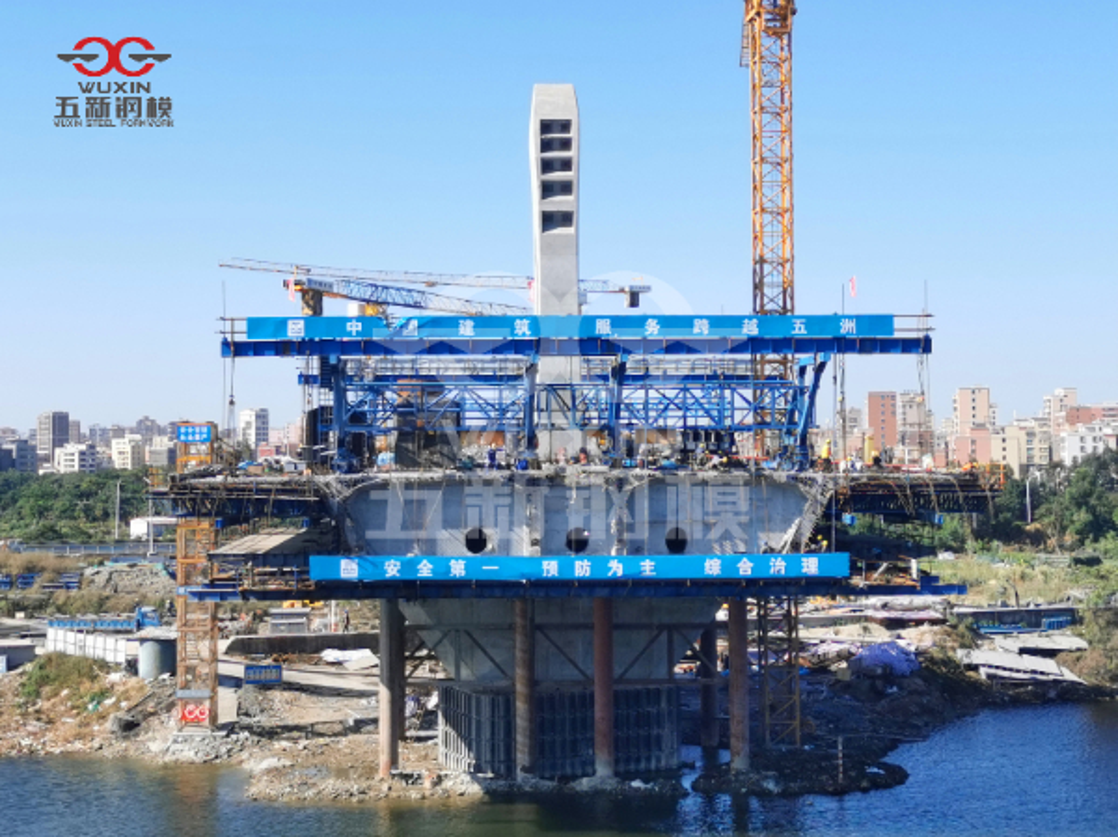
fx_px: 1646
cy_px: 418
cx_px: 559
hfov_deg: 37.5
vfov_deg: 28.5
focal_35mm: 51
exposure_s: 1/2016
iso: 50
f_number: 1.8
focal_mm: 5.58
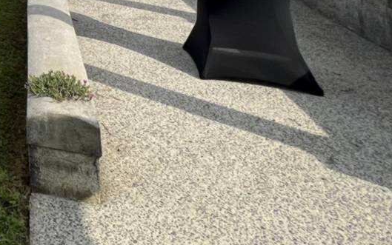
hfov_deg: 26.9
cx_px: -212
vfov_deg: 20.2
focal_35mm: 50
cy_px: -170
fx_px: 534
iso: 32
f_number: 1.8
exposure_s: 1/2370
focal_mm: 1.57
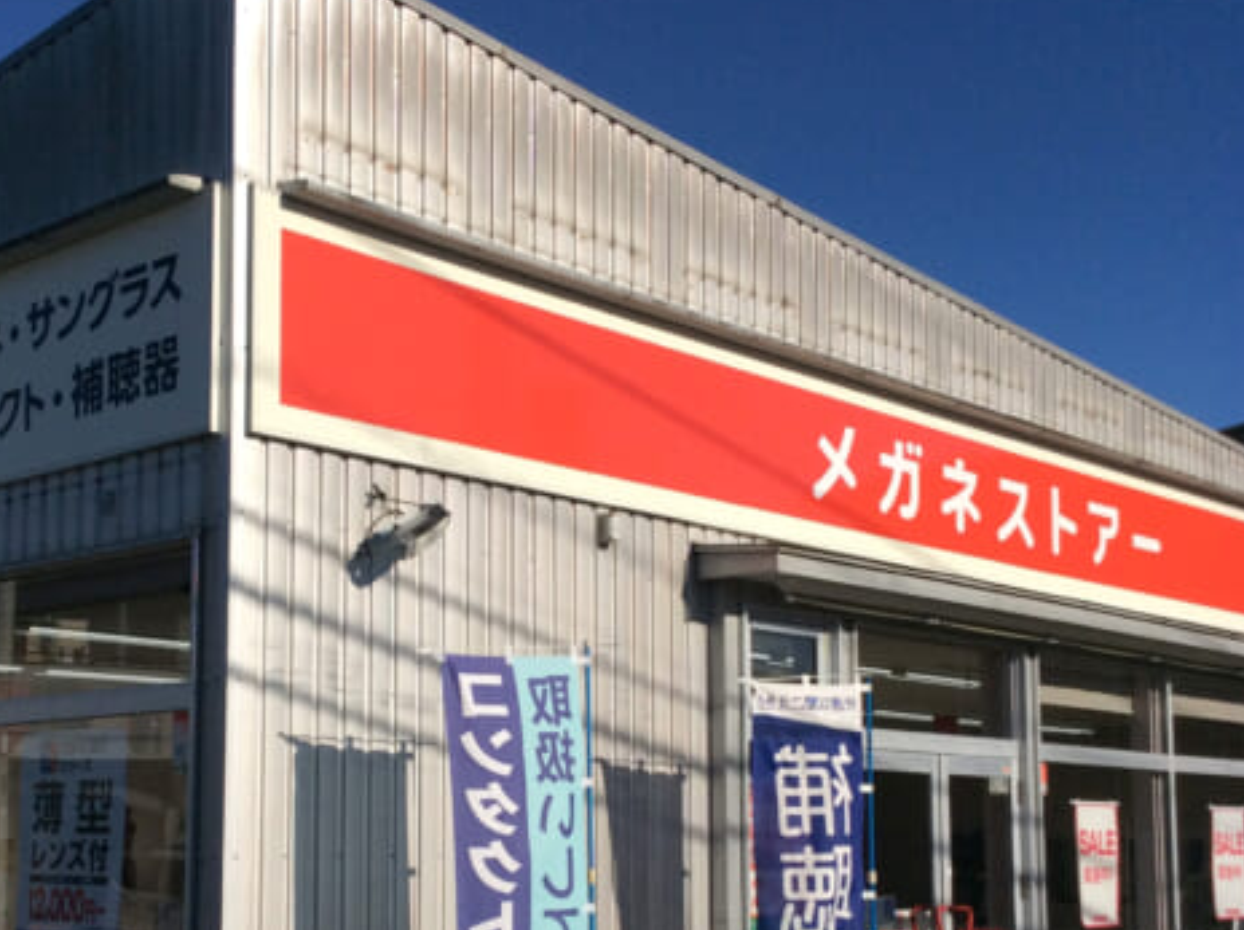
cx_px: 501
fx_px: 1903
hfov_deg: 36.1
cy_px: 665
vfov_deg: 27.2
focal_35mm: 53
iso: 32
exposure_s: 1/3584
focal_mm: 3.3
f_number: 2.4
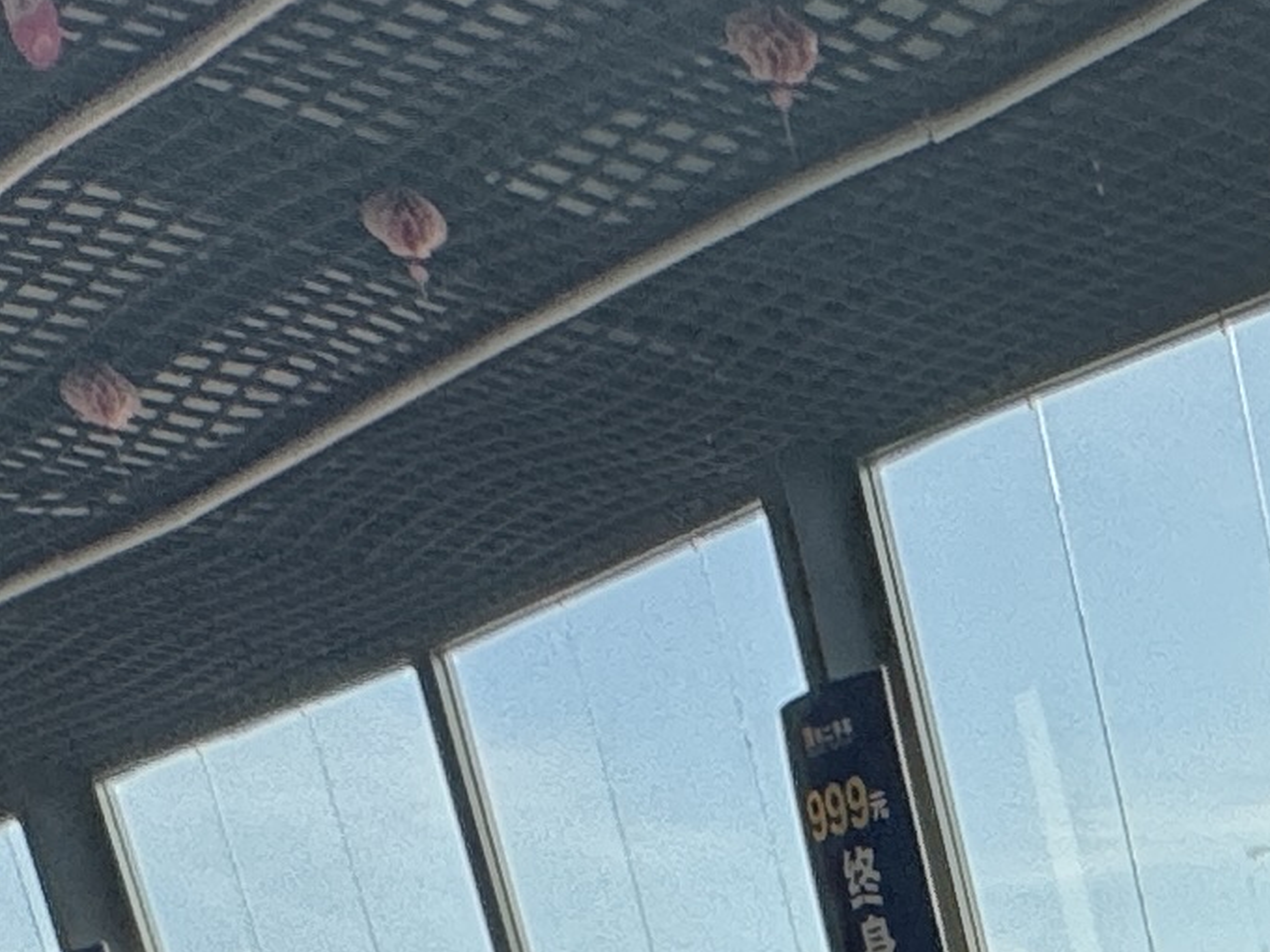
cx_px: 2269
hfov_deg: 18.5
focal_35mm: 83
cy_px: 2505
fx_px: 3045
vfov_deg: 12.4
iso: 40
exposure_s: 1/384
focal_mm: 2.22
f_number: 2.2
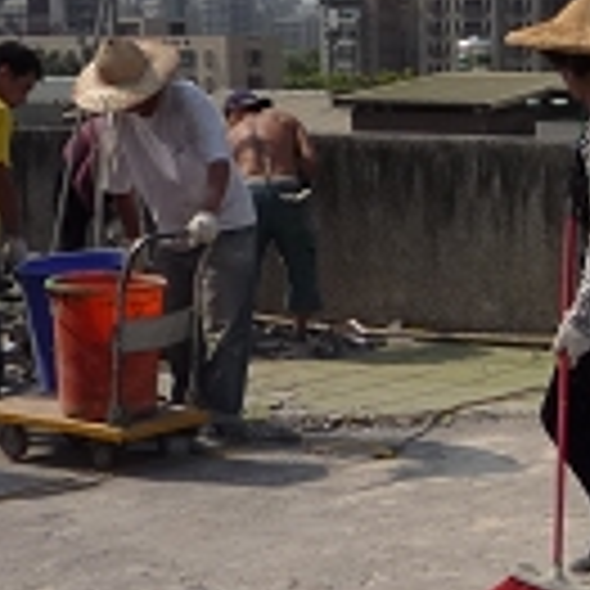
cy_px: 459
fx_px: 2140
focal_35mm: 111
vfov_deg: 15.6
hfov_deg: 15.2
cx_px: 671
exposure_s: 1/500
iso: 100
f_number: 5.6
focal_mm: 5.2
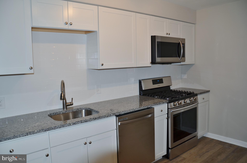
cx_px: 124
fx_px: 185
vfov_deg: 47.7
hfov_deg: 67.5
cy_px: 82
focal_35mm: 27
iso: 100
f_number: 3.5
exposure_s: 1/60
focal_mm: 18
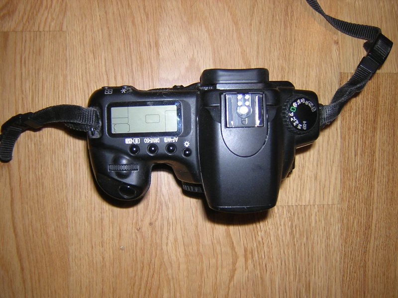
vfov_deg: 39.7
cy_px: 149
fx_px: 414
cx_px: 199
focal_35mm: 36
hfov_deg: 51.4
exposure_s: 1/60.1
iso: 100
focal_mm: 4.7
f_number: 2.6
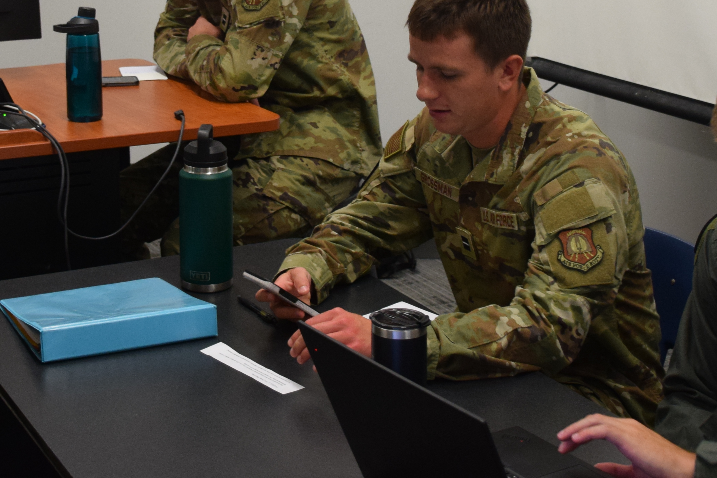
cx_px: 269
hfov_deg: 26.6
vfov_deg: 17.6
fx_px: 1514
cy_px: 20
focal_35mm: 76
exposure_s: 1/60
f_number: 4
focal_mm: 22
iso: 800
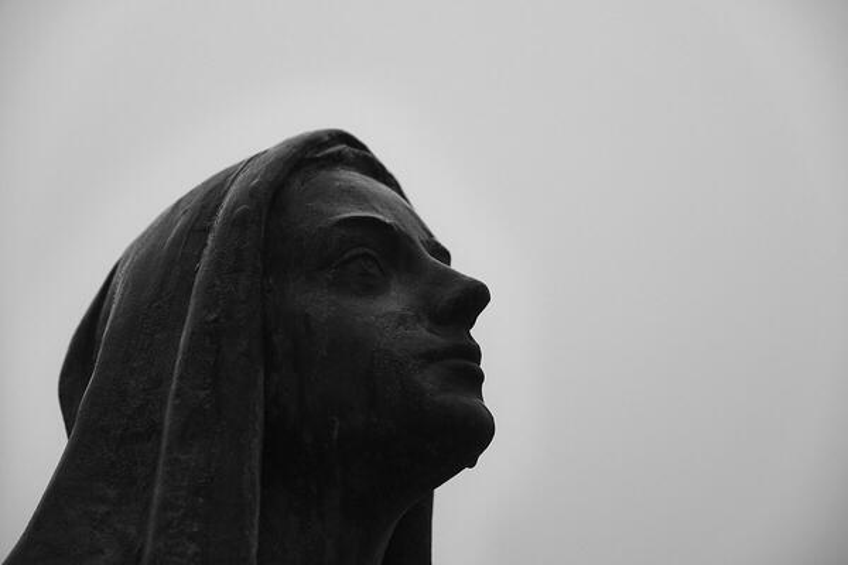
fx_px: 1955
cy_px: 282
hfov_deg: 24.5
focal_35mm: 83
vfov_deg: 16.5
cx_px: 424
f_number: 2.8
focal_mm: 55
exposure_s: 1/1300
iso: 320
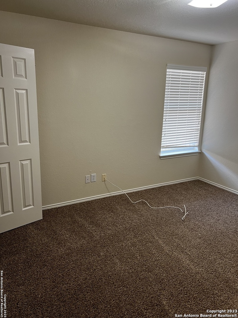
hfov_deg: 53.1
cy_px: 159
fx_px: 238
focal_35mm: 26
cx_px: 119
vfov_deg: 67.3
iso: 100
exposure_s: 1/60
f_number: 1.5
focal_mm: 5.7
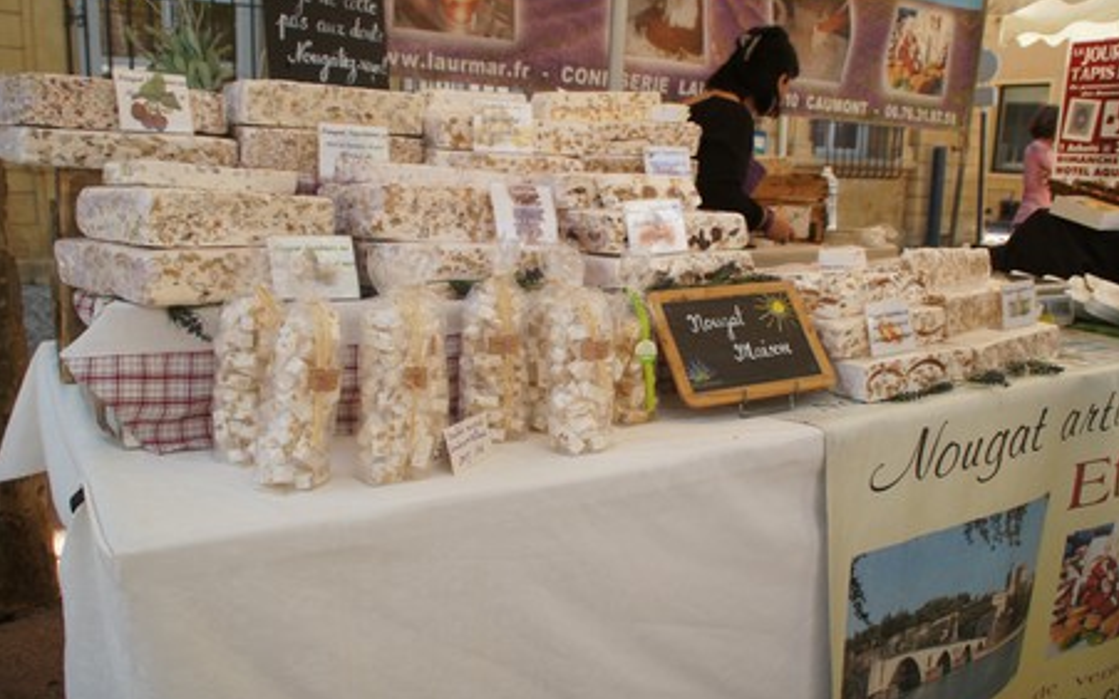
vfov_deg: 44.6
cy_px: 346
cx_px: 566
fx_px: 854
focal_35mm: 28
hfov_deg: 66.5
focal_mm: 18
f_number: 5.6
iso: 100
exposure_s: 1/160
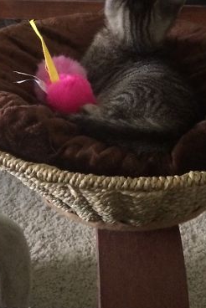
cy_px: -25
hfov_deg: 20.6
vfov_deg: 28.0
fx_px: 565
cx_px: 122
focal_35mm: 66
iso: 320
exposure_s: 1/15
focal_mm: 4.15
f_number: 2.2
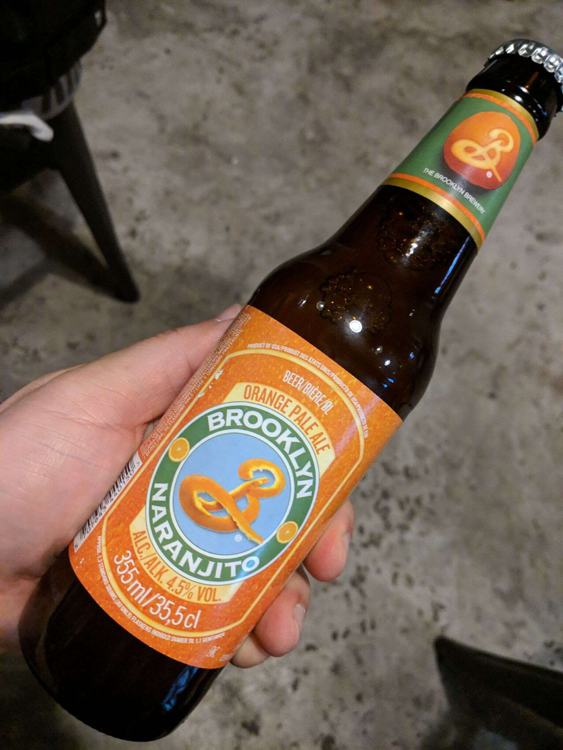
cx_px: 282
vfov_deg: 65.3
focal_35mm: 27
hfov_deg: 51.4
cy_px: 375
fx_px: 586
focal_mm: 4.44
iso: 1023
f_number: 1.8
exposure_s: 1/30
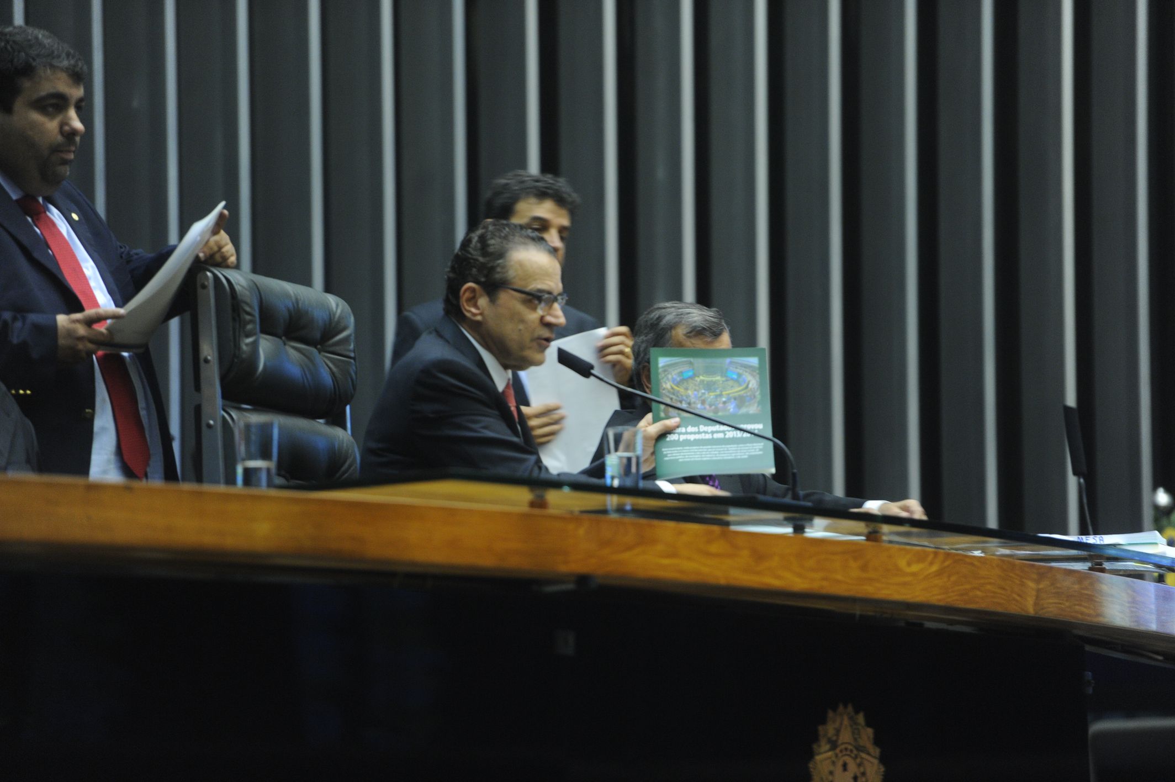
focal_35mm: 200
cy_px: 391
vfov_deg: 6.9
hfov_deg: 10.3
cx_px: 588
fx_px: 6523
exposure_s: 1/60
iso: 1600
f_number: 2.8
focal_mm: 200
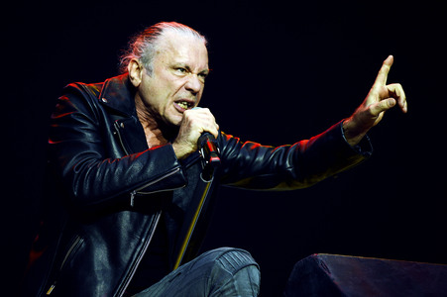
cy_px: 148
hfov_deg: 13.7
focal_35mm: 150
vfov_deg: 9.1
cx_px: 224
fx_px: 1861
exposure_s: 1/400
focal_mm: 150
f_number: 2.8
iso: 560
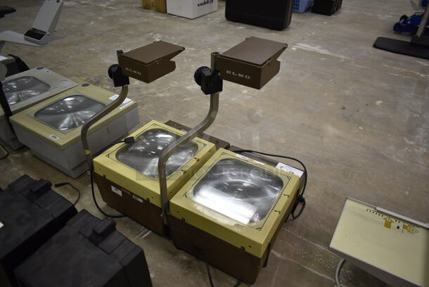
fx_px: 322
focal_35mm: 27
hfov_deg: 67.3
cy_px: 144
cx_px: 214
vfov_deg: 48.0
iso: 220
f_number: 3.5
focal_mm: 18
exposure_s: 1/30
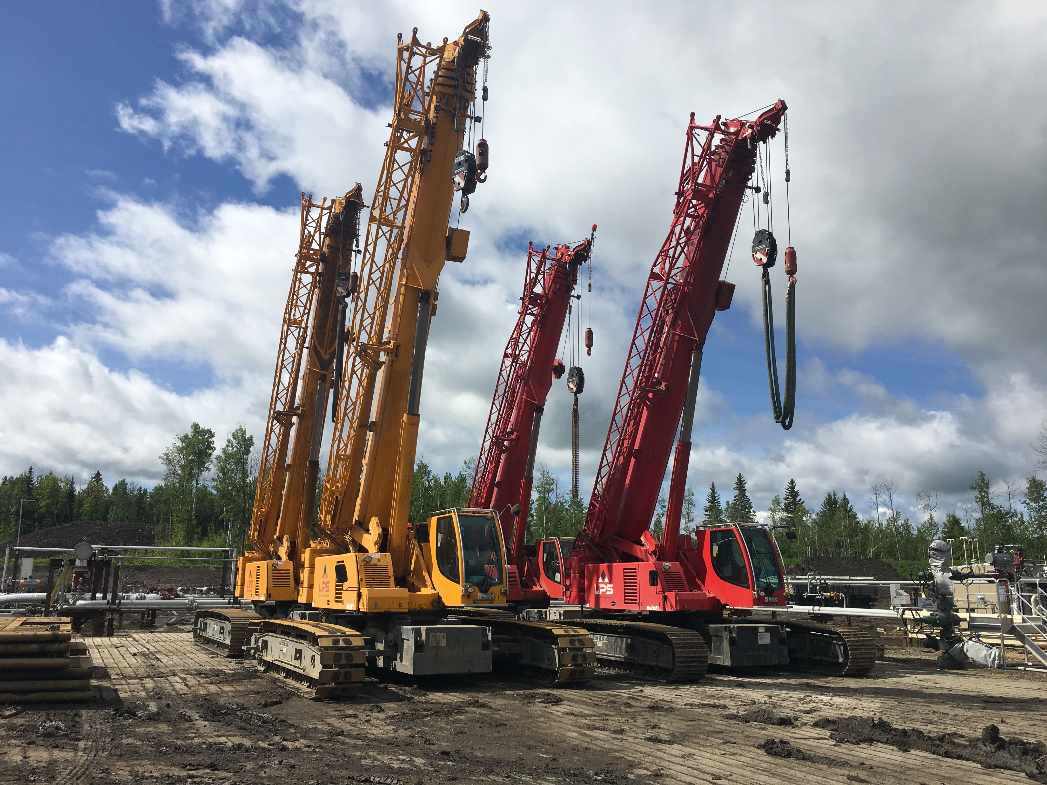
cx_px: 524
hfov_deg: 61.7
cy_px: 392
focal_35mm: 29
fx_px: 877
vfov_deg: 48.2
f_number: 2.2
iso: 25
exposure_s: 1/2959
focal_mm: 4.15
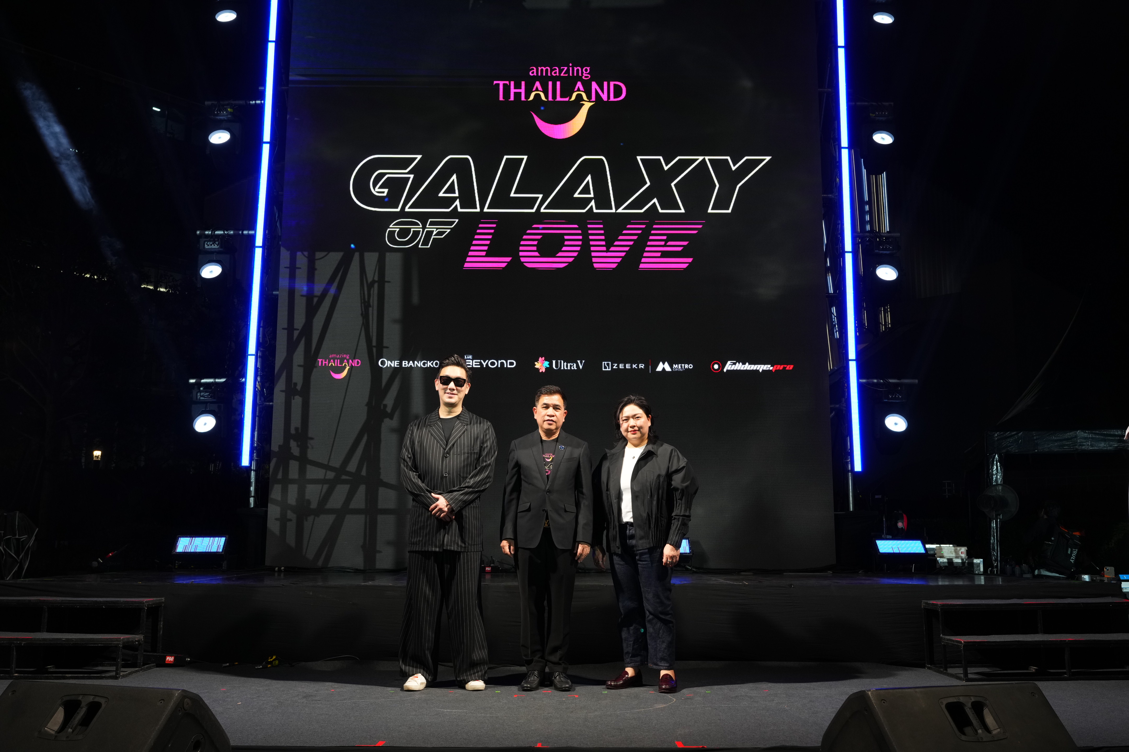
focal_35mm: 31
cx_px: 564
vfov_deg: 42.3
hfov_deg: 60.3
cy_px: 376
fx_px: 972
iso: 1000
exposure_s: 1/100
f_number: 7.1
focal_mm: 31
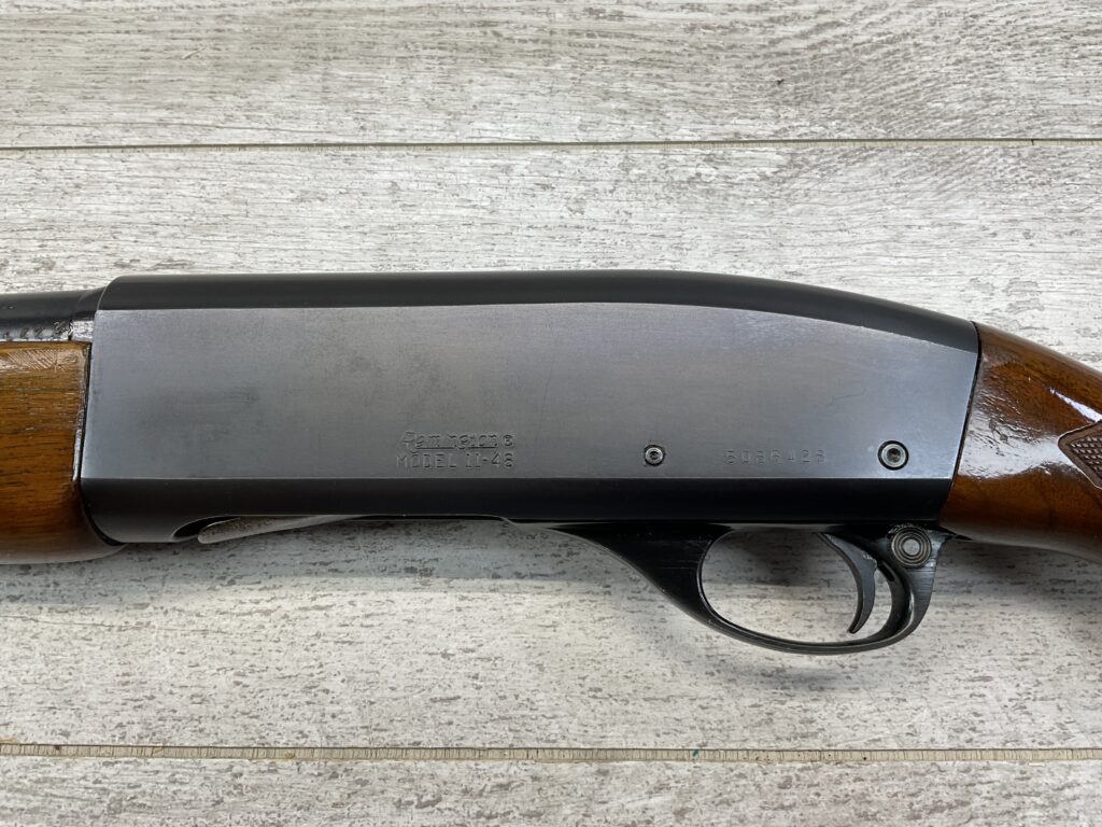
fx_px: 923
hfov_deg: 61.7
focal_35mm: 29
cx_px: 551
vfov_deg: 48.2
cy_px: 414
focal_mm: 3
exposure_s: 1/120
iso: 20
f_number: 1.8
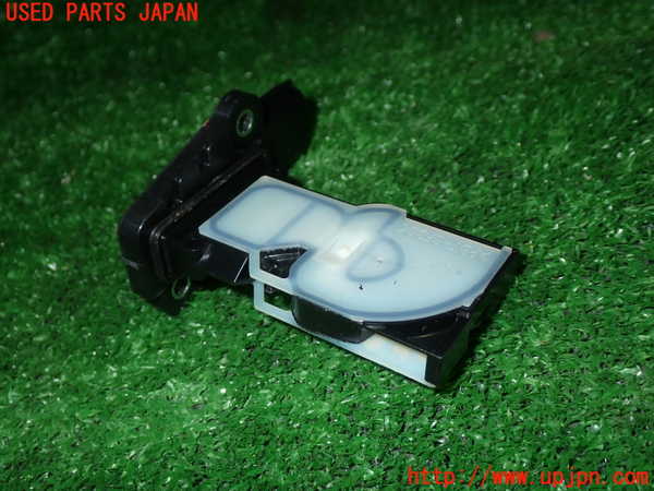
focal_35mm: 41
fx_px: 775
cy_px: 246
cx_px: 327
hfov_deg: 45.8
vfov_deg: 35.1
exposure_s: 1/40
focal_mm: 7.31
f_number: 8
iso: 200
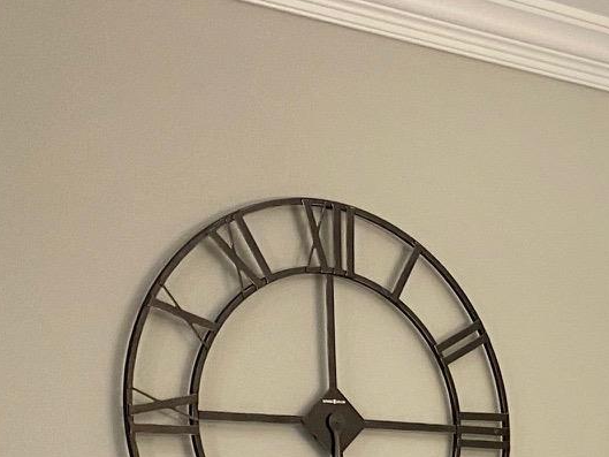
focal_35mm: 99
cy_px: 760
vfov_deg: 13.7
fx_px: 1742
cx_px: 853
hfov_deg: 18.1
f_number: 1.8
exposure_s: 1/60
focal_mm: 4.25
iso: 100
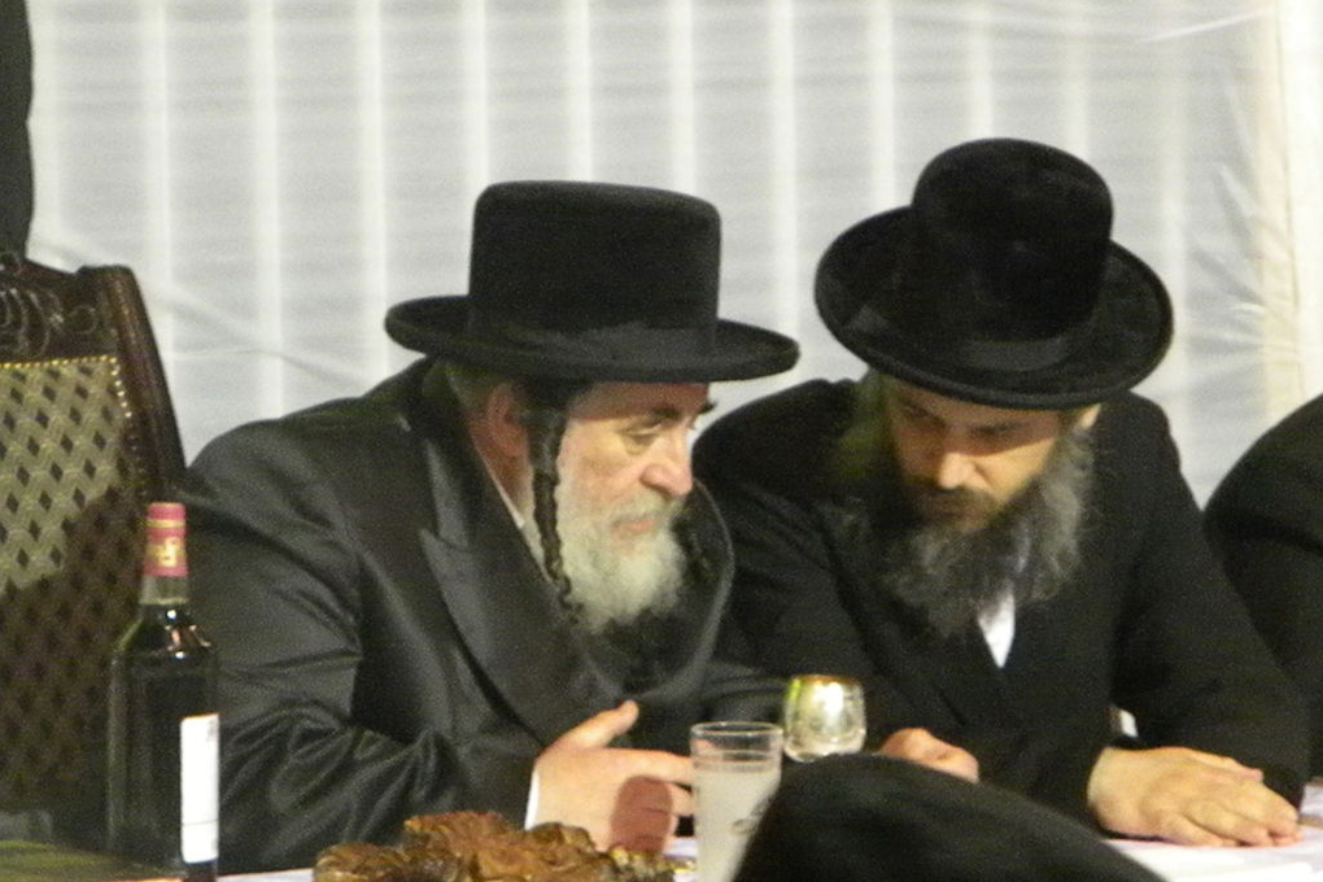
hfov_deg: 8.7
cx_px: 663
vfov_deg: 5.8
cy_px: 437
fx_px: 8672
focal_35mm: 236
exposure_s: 1/45.3
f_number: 5.4
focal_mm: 41
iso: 3200
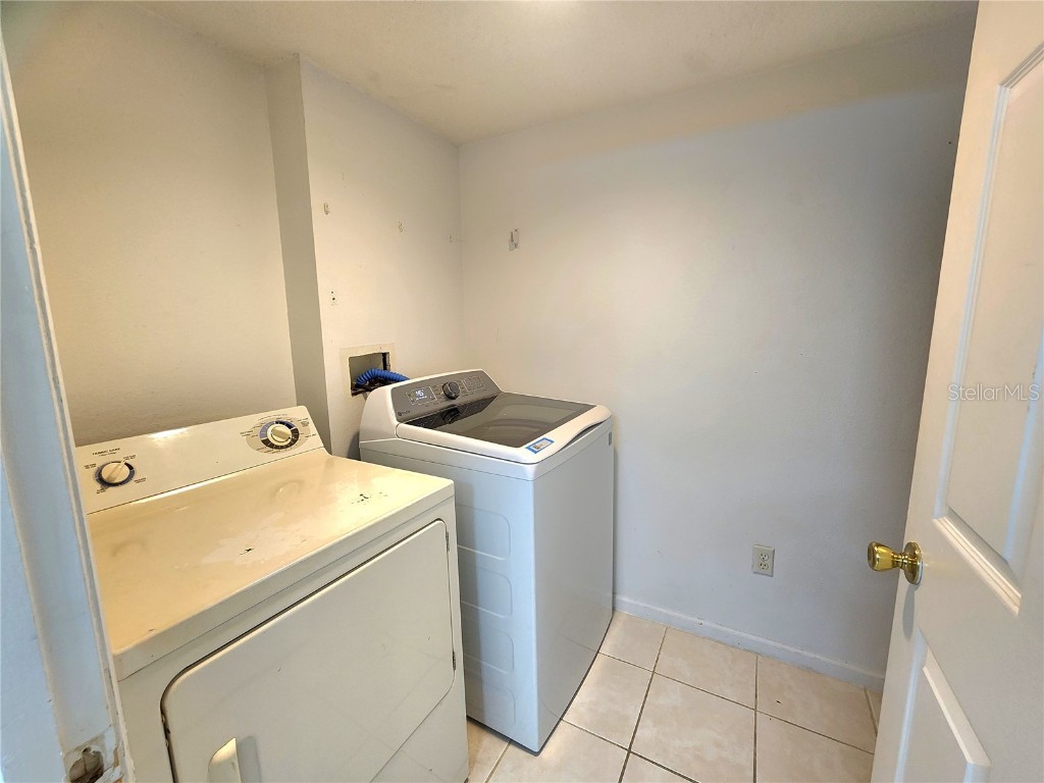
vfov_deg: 89.9
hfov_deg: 106.2
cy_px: 392
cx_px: 522
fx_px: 392
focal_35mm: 13
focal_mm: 2.2
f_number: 2.2
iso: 320
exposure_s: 1/60.2
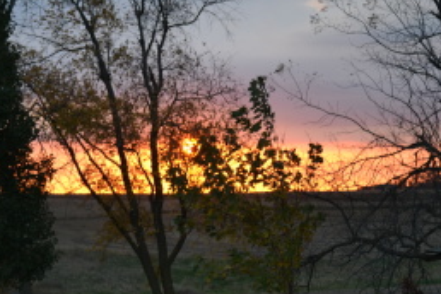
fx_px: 1959
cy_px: 112
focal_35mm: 160
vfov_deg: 8.6
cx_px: 185
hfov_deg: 12.8
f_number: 4
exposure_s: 1/125
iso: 280
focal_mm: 55
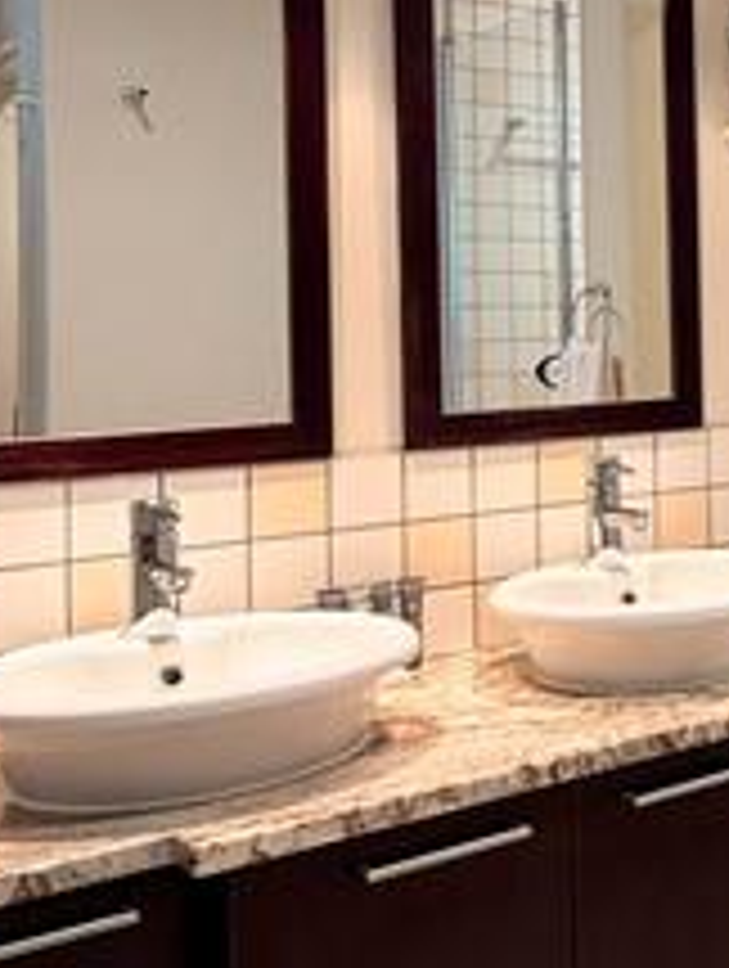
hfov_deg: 23.2
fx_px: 1456
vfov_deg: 36.4
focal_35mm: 52
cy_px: 320
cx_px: 1066
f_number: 2.2
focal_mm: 2.22
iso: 200
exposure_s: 1/50
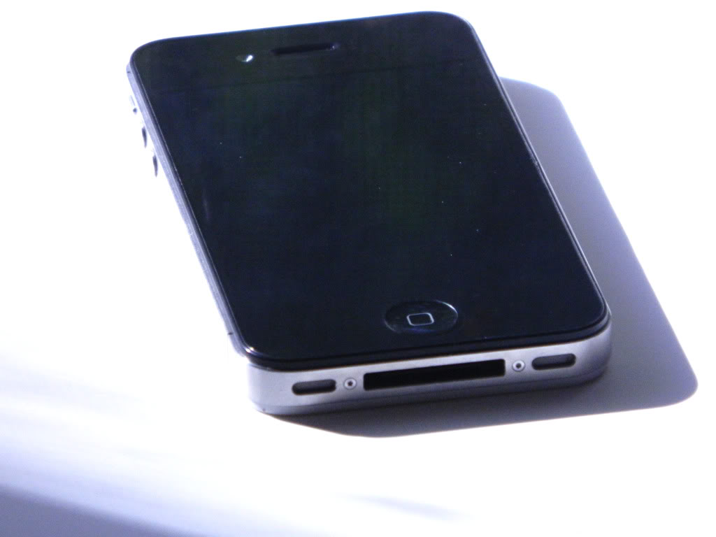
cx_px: 358
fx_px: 8170
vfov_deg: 3.8
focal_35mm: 395
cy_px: 268
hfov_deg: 5.0
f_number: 5.7
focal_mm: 71.2
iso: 400
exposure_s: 1/400
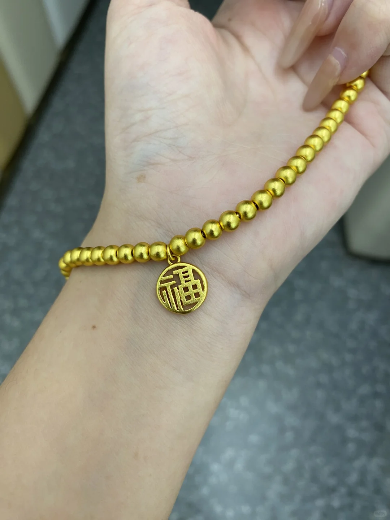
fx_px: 376
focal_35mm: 25
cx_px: 195
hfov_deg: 54.9
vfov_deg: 69.4
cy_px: 260
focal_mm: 4.25
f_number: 1.8
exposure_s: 1/50
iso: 100
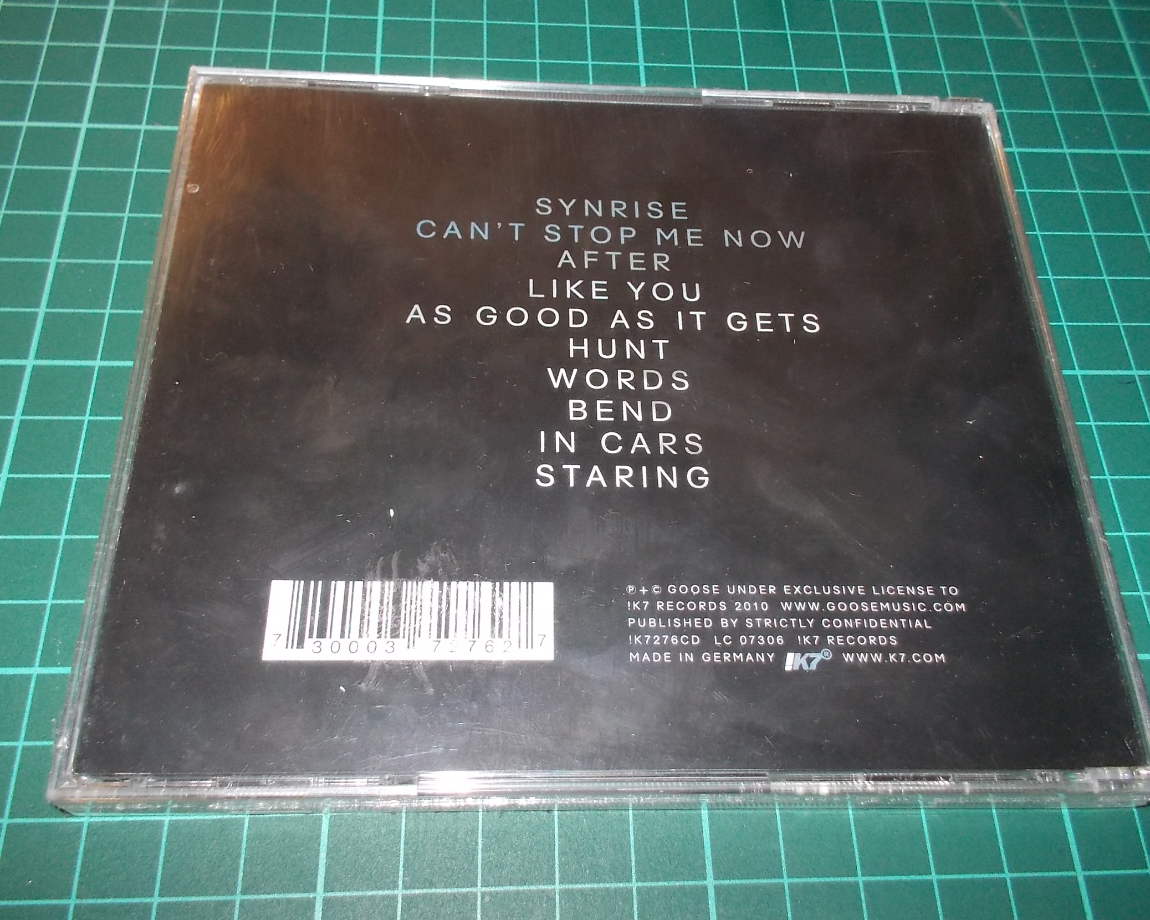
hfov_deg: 57.2
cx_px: 594
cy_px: 469
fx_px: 1055
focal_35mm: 31
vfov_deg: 47.1
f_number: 3.3
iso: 200
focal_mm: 4.1
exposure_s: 1/30
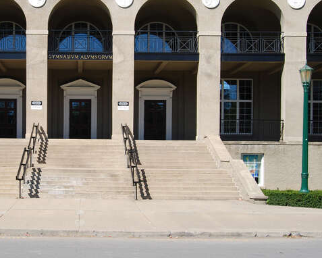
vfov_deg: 28.9
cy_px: 78
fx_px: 496
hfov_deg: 35.1
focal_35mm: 52
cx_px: 75
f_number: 10
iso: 200
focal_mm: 22
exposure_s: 1/200
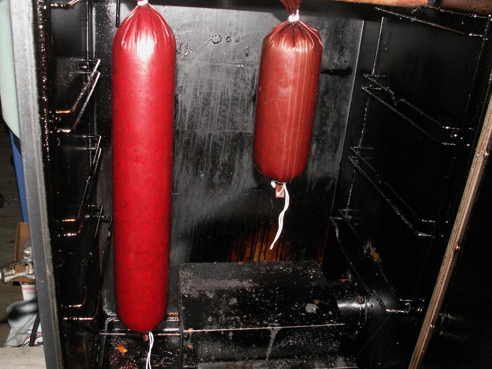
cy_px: 184
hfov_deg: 52.6
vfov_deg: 40.7
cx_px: 246
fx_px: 497
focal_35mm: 35
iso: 160
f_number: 2.8
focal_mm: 5.86
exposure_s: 1/40
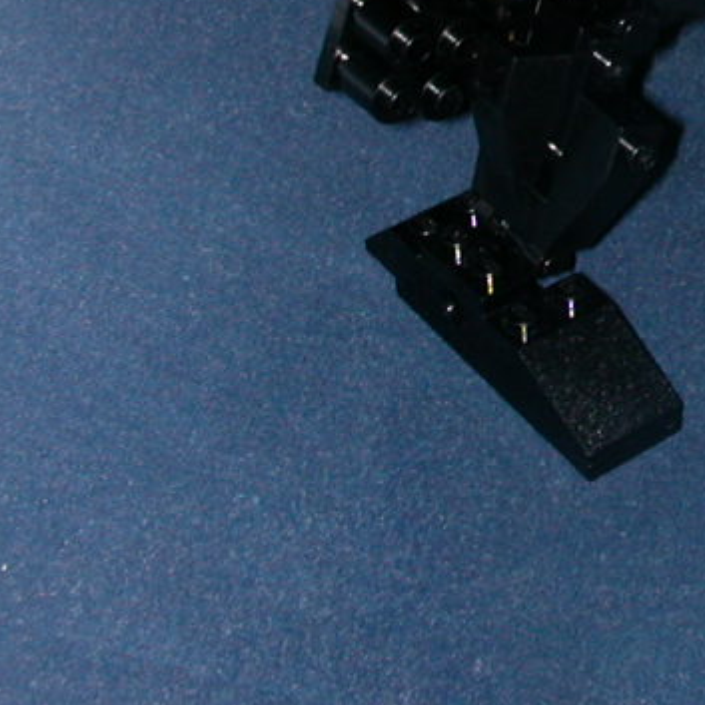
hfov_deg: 17.0
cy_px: 114
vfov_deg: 18.1
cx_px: 975
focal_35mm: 95
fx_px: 2189
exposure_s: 1/59.9
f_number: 4.5
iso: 100
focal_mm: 5.6
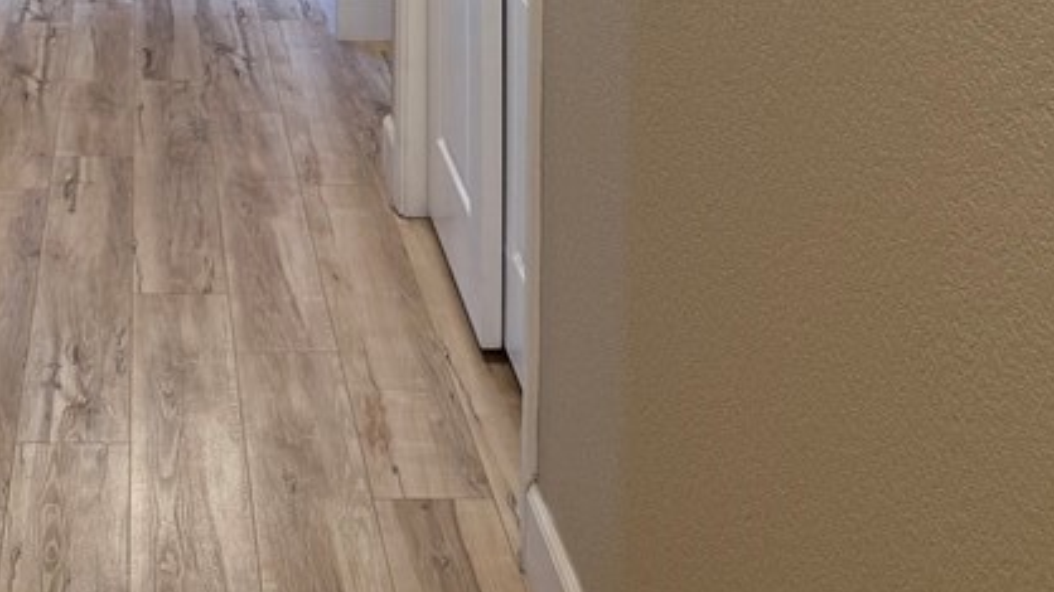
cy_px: -368
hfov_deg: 31.9
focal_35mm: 64
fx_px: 1788
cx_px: 197
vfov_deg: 16.6
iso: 100
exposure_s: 1/60
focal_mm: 6.76
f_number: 1.78
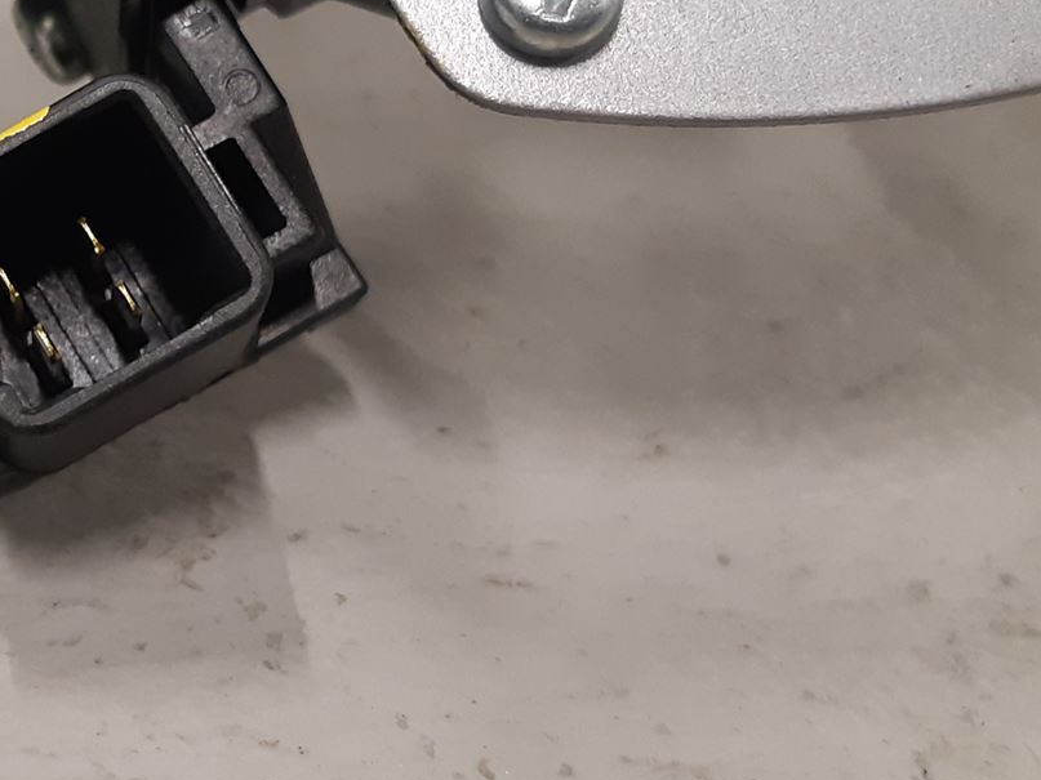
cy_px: 280
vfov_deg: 22.2
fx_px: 1985
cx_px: 10
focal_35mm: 66
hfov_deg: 27.7
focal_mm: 3.93
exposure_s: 1/50
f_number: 1.7
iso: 200
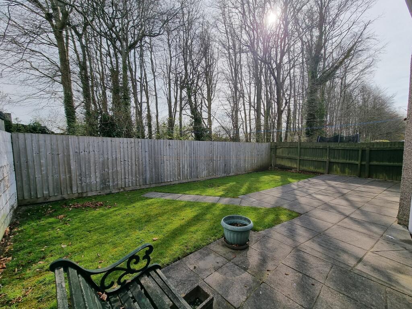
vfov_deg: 89.9
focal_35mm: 13
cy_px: 154
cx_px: 206
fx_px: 155
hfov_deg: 106.2
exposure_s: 1/1688
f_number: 2.2
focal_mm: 2.2
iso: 50
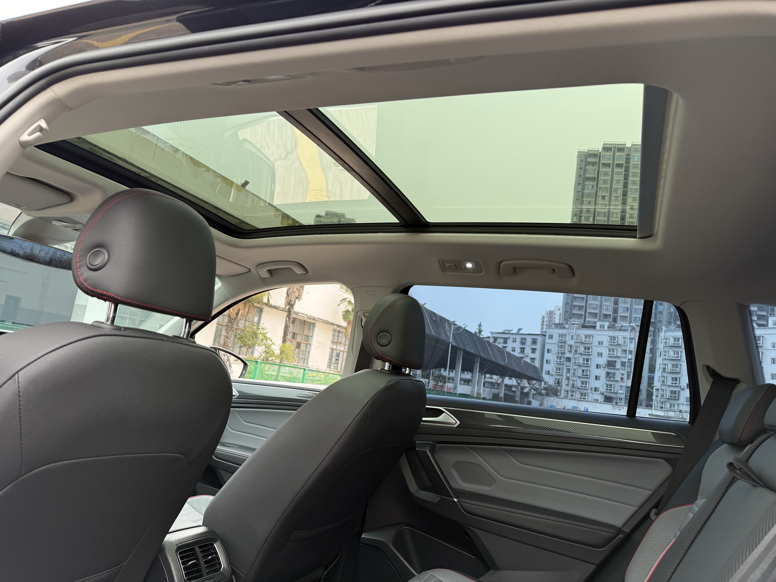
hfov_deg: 71.6
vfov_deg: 56.8
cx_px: 388
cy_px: 291
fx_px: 538
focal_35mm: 24
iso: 80
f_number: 1.78
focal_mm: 6.76
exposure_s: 1/165
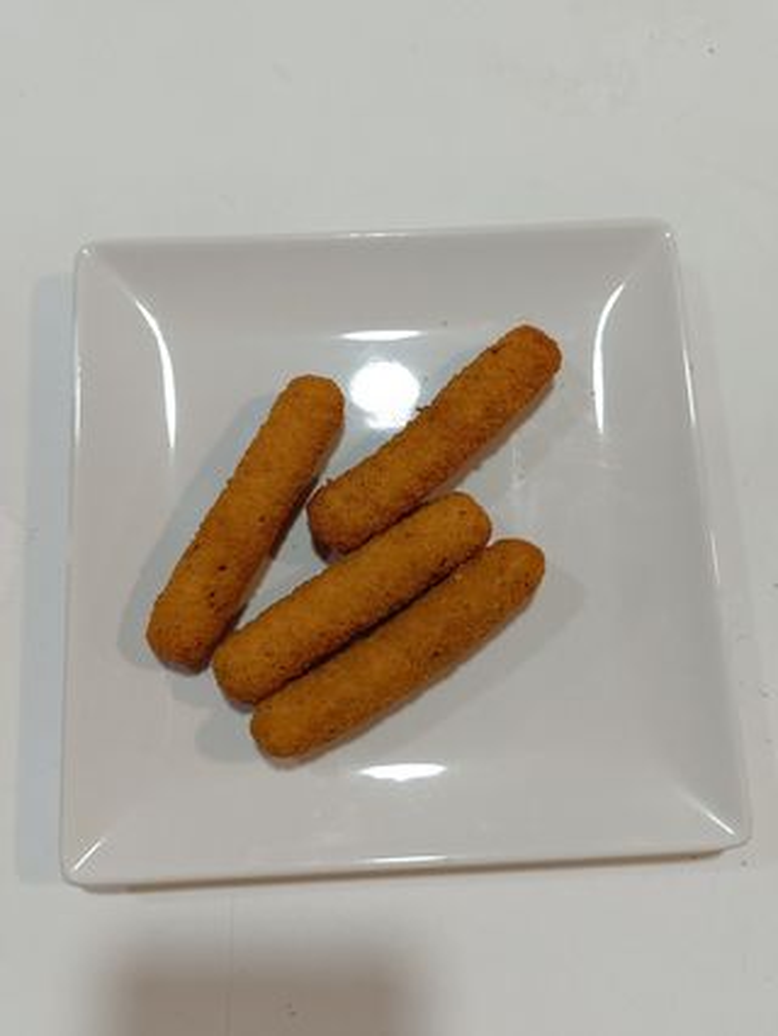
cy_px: 518
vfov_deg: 71.6
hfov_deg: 56.9
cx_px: 389
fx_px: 718
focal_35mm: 24
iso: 311
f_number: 1.88
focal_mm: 5.59
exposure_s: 1/50.1
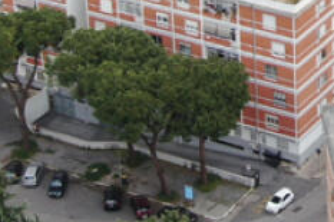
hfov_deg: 10.2
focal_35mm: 198
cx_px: 388
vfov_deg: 6.8
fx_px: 1836
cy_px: -150
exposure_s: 1/320
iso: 100
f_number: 3.4
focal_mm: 6.35
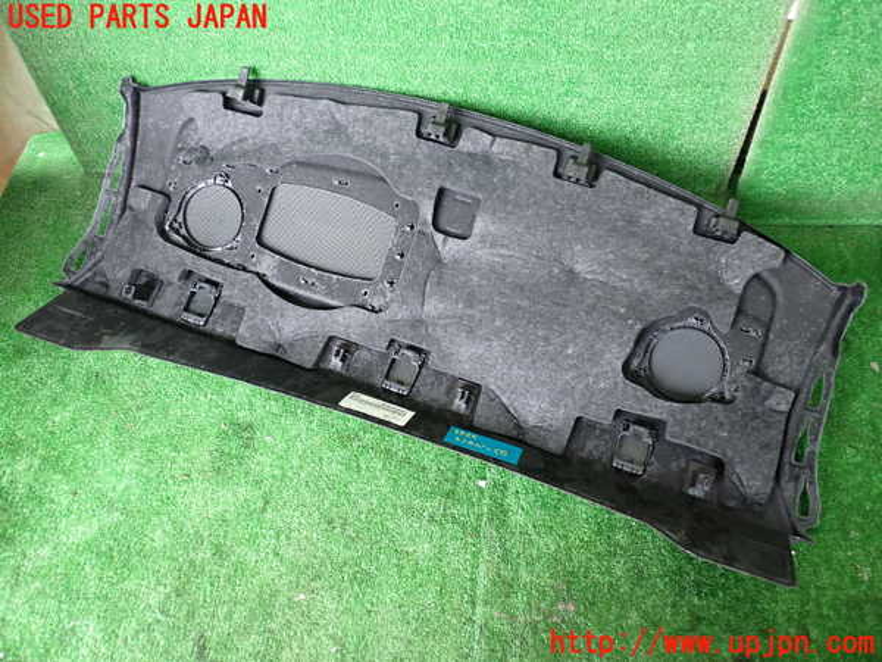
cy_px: 331
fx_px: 764
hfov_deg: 60.0
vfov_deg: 46.8
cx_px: 441
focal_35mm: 30
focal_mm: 5.4
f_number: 2.3
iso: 320
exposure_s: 1/30
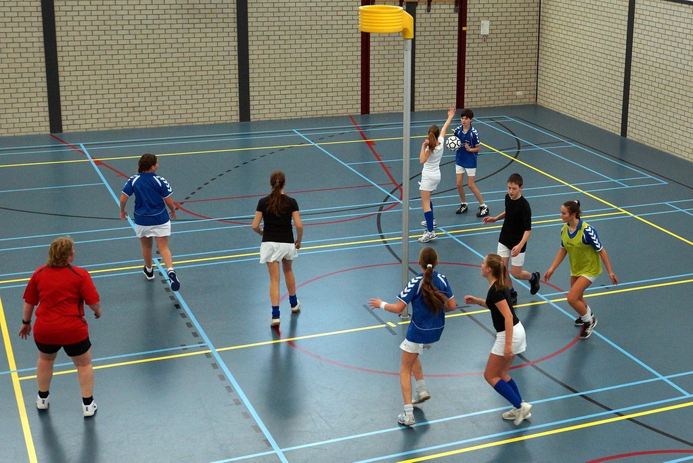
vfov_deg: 34.3
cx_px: 346
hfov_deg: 49.5
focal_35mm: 39
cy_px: 232
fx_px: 751
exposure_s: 1/200
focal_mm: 26
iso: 1000
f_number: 4
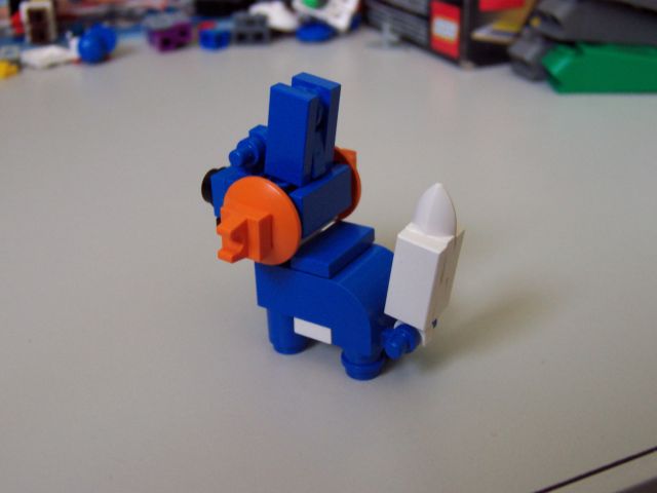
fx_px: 987
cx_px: 328
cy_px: 246
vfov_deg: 28.0
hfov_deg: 36.8
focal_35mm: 52
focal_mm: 8
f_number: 3.4
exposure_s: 1/30
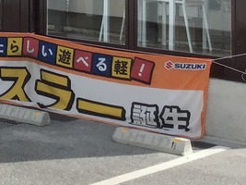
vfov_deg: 11.6
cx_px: -219
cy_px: -134
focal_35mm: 119
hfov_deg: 14.3
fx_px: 845
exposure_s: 1/1812
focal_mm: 3.3
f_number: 2.4
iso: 25
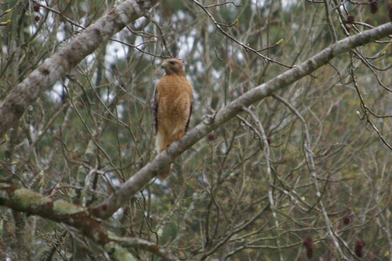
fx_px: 2938
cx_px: 196
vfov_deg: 5.1
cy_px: 130
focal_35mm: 270
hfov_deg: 7.6
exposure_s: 1/180
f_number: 5.6
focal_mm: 180
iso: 400
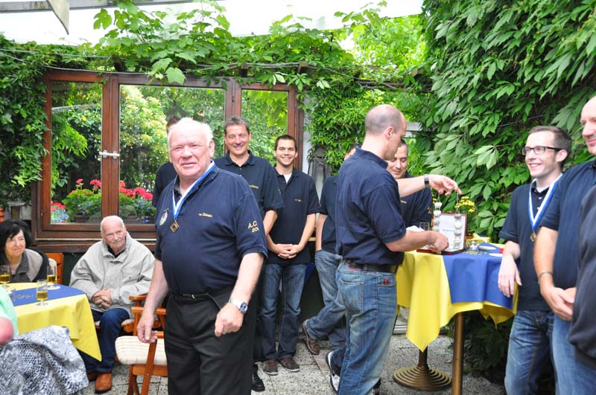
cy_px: 198
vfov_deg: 36.8
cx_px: 298
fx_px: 595
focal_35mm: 36
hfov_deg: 53.2
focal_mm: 24
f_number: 4
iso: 800
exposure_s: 1/60
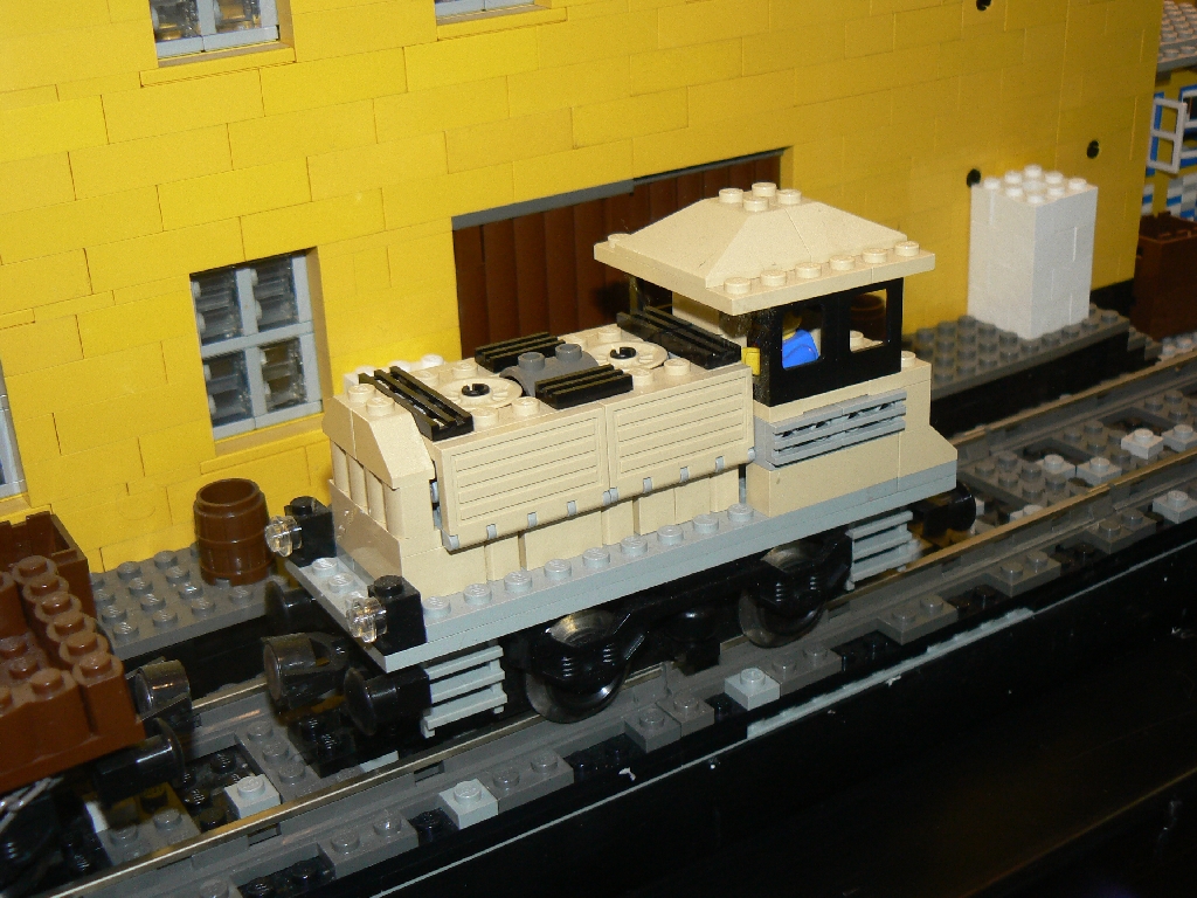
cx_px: 598
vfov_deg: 31.5
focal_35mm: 46
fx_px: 1591
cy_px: 449
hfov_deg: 41.2
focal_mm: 7.6
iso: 100
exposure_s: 1/30
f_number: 2.8
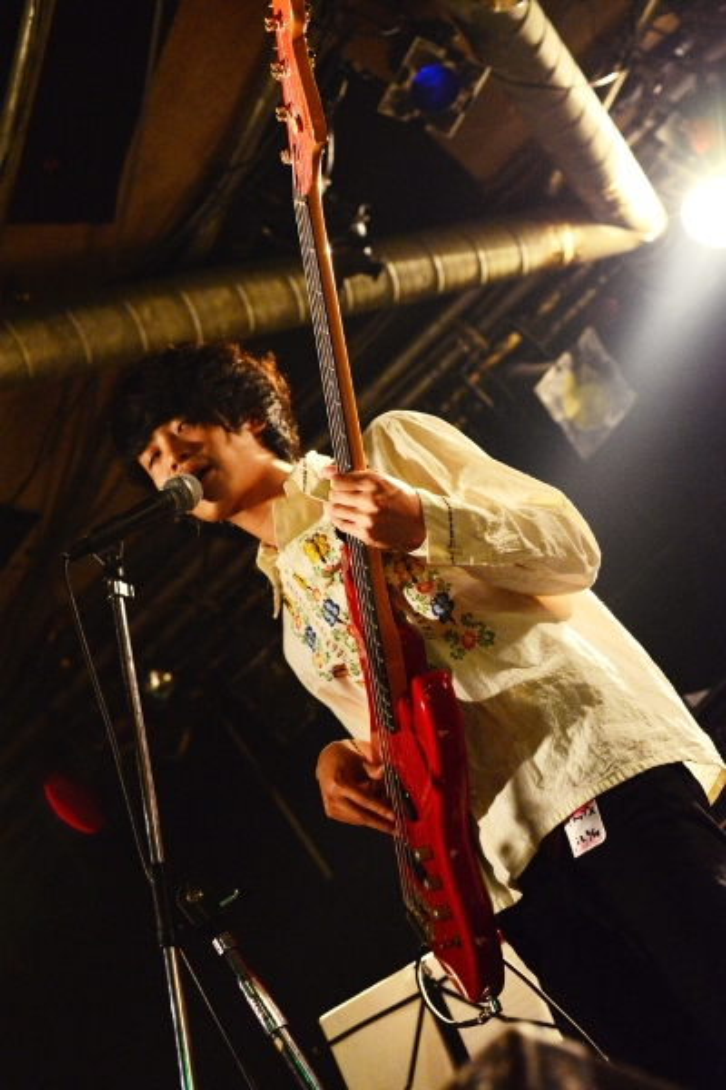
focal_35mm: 50
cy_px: 545
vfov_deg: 39.6
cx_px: 363
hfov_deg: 27.0
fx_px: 1512
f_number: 4
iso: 6400
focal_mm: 50
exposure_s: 1/50
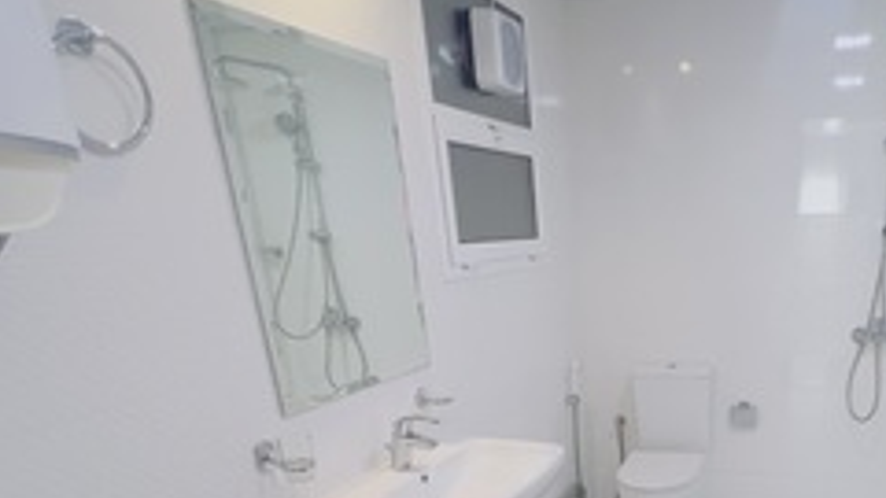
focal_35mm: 27
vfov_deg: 38.7
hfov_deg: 65.6
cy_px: 481
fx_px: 634
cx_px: 663
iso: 250
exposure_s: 1/100
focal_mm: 1.57
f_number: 1.8
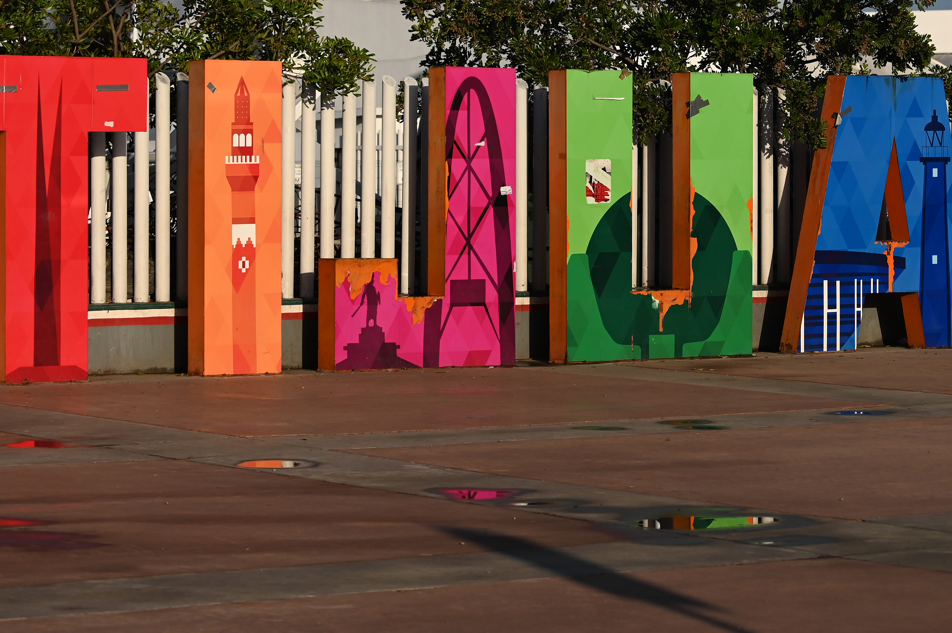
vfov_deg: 10.4
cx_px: 824
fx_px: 3462
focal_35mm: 131
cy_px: 122
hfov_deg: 15.5
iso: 200
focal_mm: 70
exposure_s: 1/3200
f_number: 4
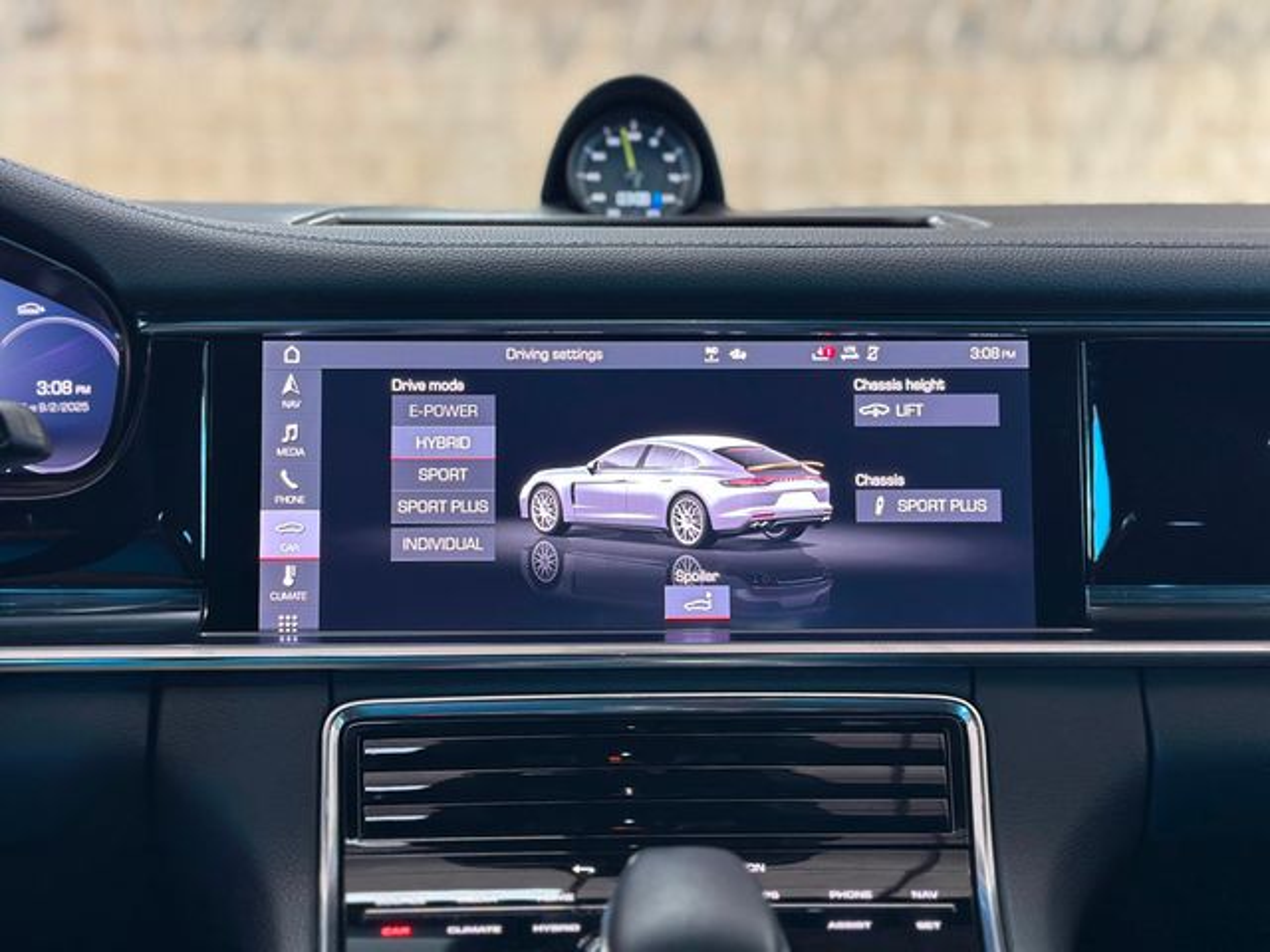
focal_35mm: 48
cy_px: 476
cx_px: 635
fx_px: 1761
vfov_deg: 30.3
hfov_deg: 39.7
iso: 125
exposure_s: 1/60
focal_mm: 6.86
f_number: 1.78
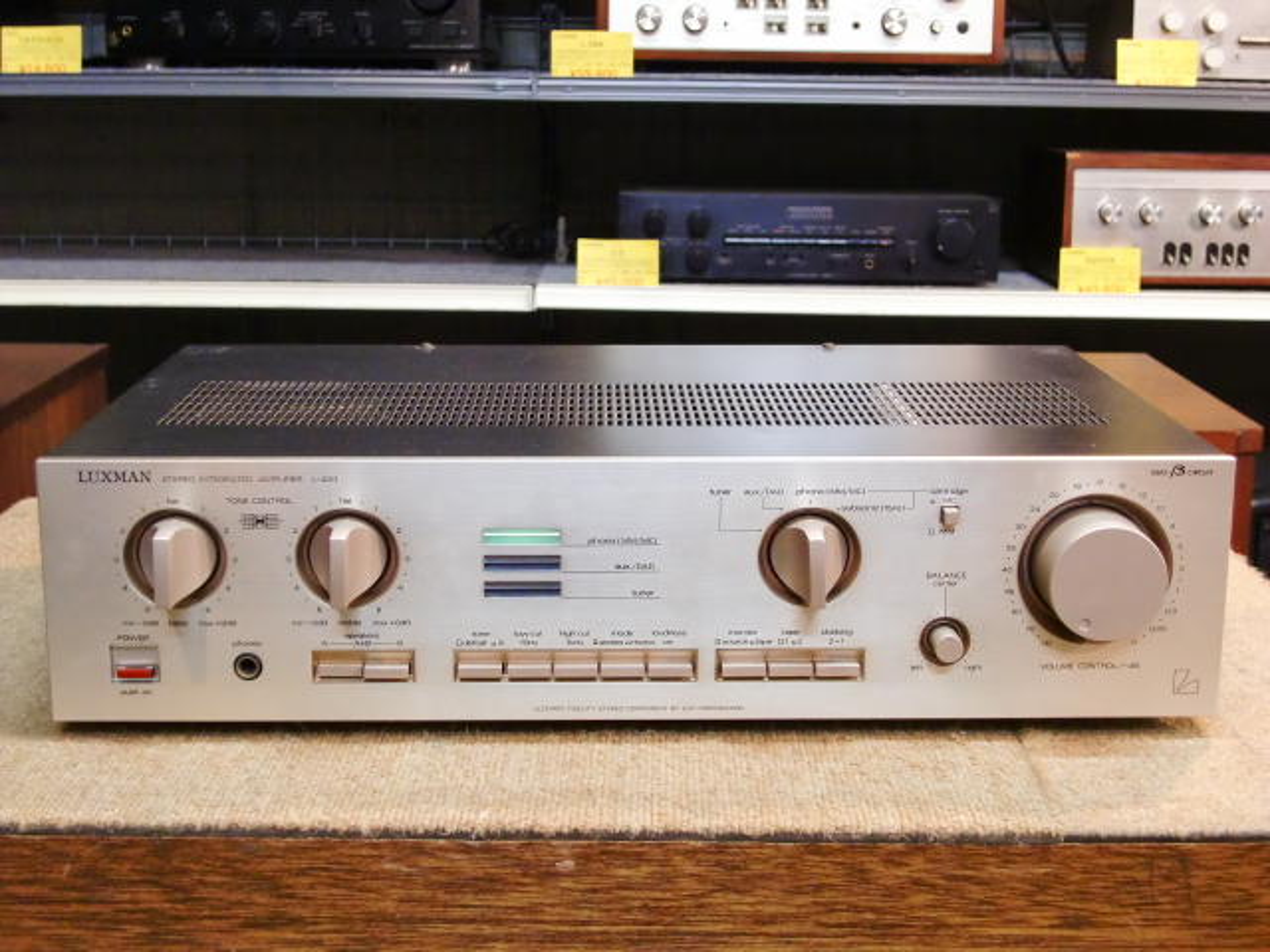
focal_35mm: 55
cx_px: 635
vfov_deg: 26.6
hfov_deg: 34.9
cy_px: 476
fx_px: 2018
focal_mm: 9.8
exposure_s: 1/30
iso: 400
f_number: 3.6
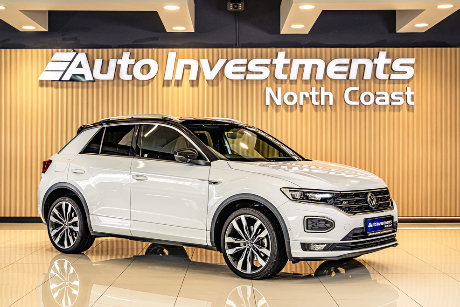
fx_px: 703
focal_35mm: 55
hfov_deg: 36.2
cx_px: 222
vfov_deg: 24.6
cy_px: 154
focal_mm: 53
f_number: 4.5
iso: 640
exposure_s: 1/125
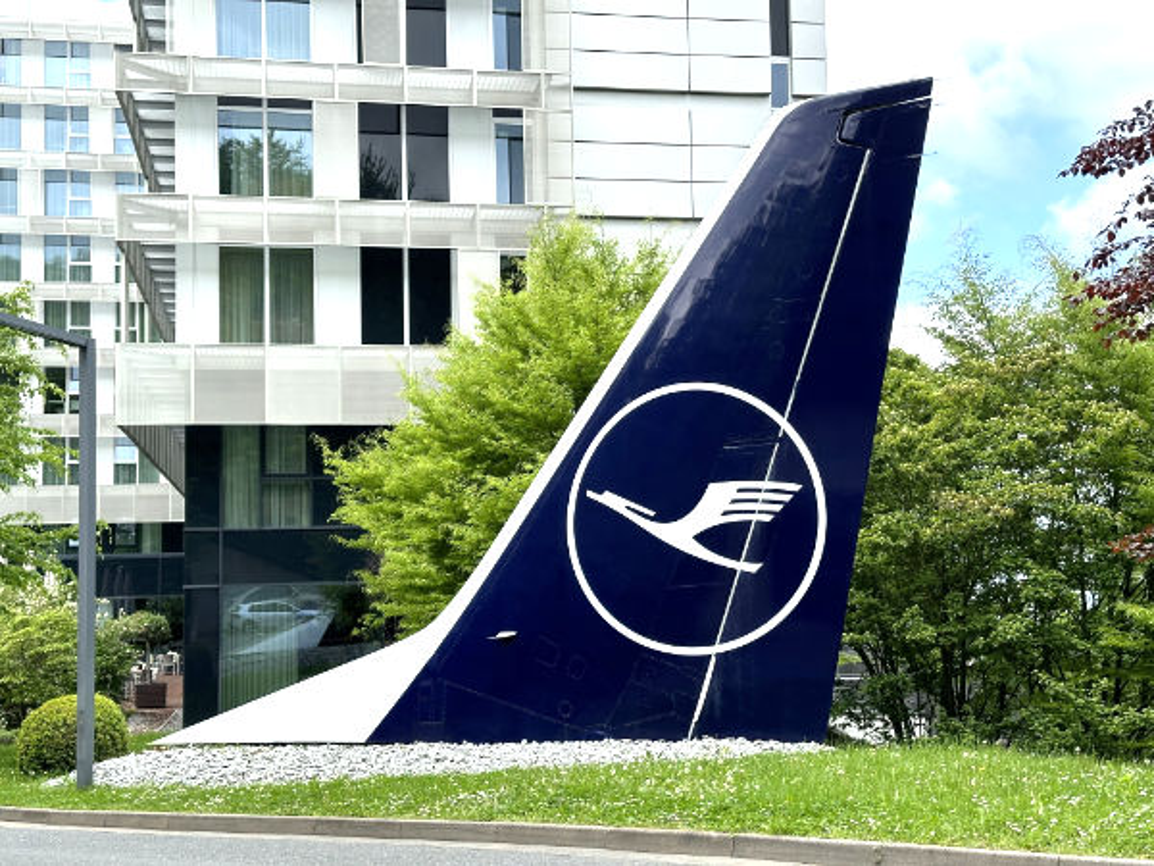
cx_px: 577
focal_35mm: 48
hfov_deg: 39.7
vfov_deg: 30.3
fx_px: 1600
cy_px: 433
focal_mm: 6.9
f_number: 1.8
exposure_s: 1/1541
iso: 64
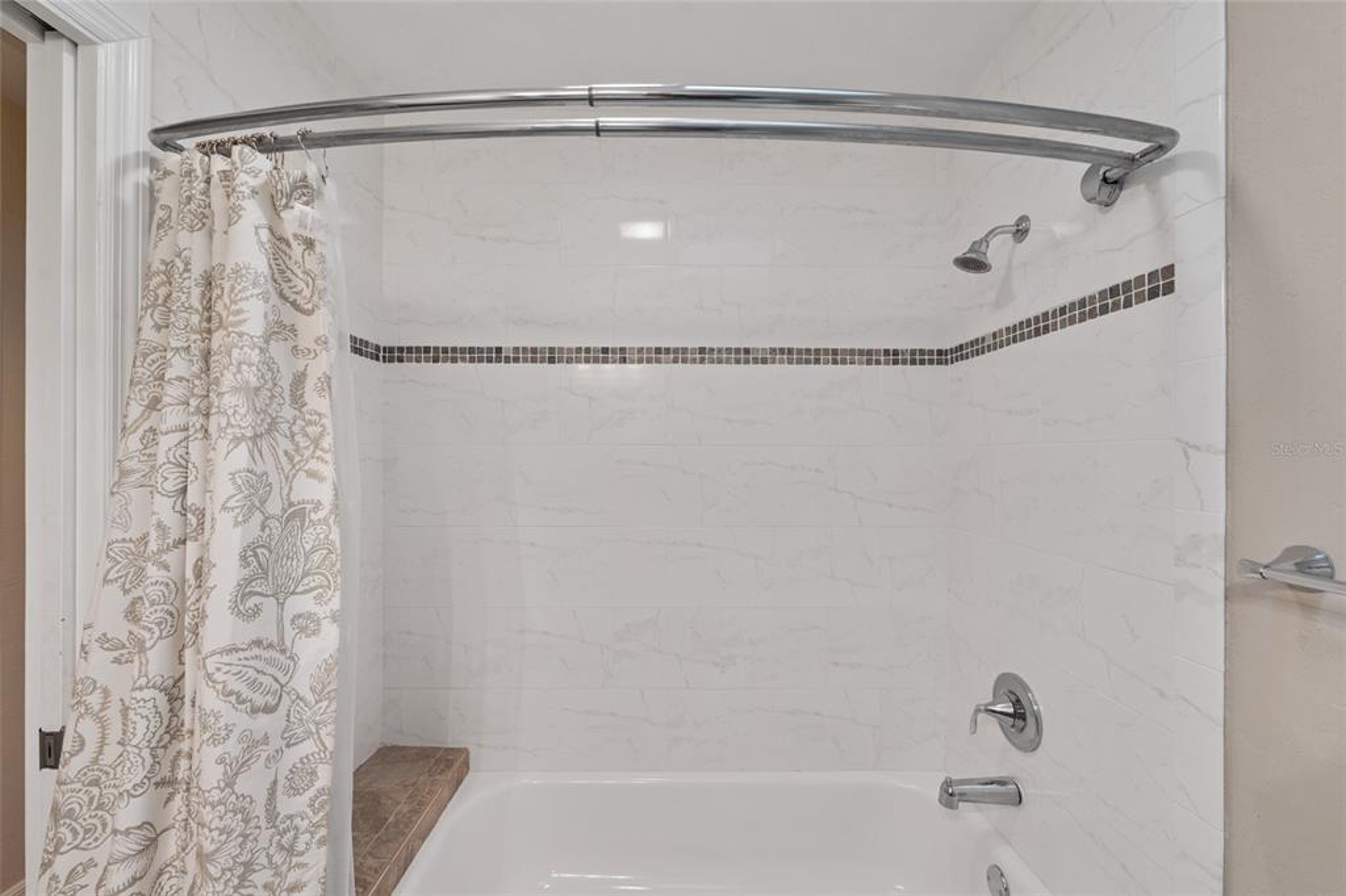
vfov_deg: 81.2
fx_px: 523
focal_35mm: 14
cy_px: 448
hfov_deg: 104.3
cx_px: 673
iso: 800
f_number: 7.1
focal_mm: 14
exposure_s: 1/15
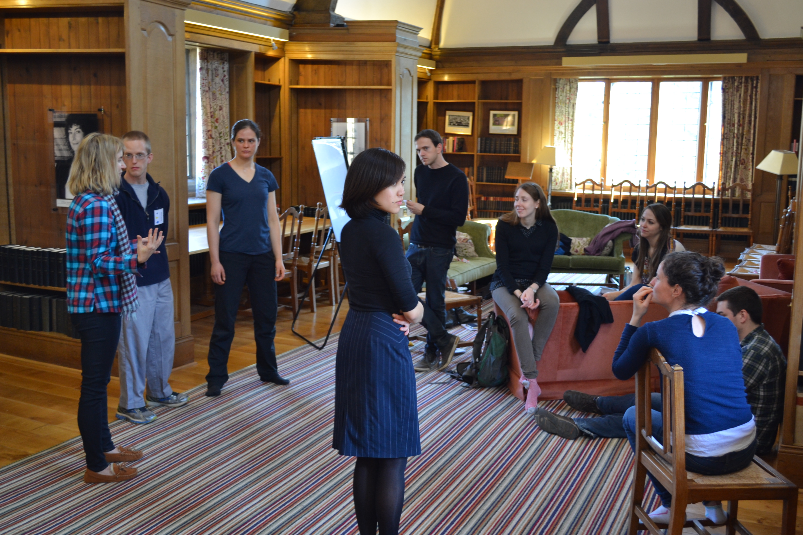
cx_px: 402
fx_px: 870
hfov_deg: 49.6
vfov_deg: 34.2
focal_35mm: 39
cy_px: 268
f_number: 4.2
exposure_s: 1/20
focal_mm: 26
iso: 400
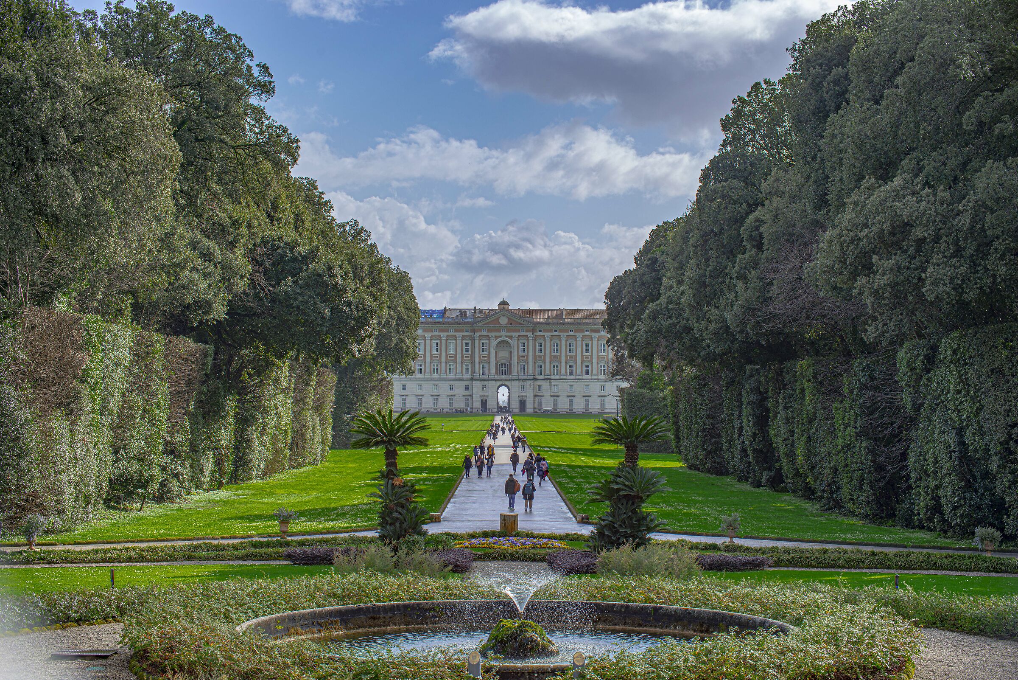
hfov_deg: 28.8
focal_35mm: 70
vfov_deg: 19.5
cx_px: 509
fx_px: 1980
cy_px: 340
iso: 100
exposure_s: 1/200
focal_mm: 70
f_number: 8
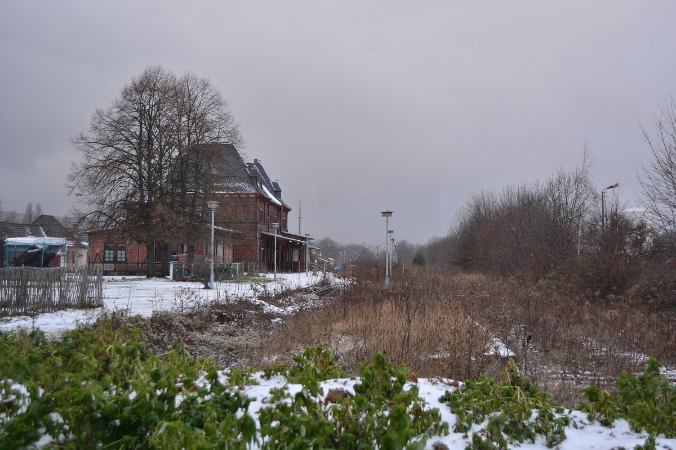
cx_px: 338
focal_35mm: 46
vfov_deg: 28.9
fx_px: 873
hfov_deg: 42.3
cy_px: 225
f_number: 4.5
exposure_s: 1/80
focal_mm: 31
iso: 200
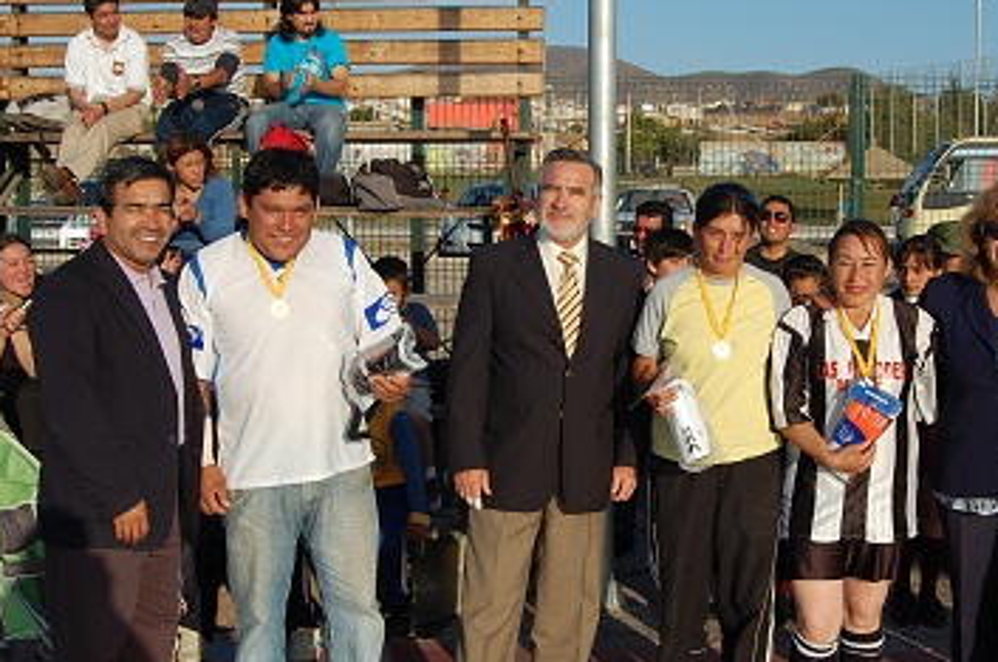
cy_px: 324
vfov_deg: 26.4
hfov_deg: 38.6
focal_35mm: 51
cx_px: 639
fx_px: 1411
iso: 200
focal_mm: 24
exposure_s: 1/400
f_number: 10
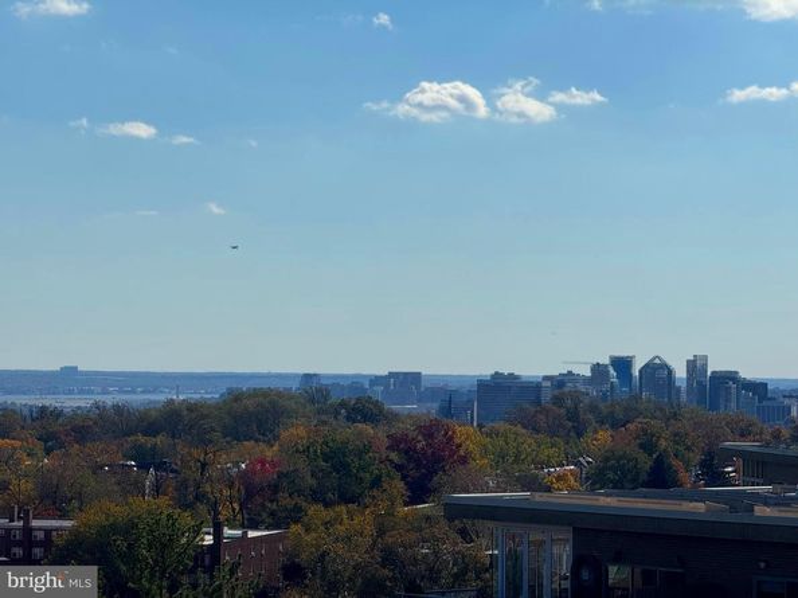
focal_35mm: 120
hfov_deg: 16.4
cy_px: 299
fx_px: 2765
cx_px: 399
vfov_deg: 12.3
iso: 50
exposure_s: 1/4651
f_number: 2.8
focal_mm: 15.66
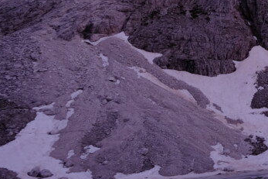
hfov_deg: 20.7
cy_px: -26
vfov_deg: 18.6
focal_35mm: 70
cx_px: 474
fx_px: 521
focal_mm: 10
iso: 80
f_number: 9
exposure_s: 5
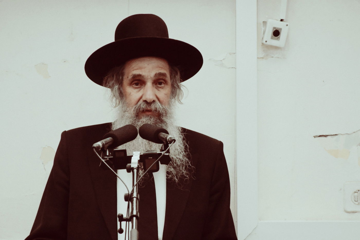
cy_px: 120
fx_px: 4049
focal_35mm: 405
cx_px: 180
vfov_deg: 3.4
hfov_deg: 5.1
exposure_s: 1/1000
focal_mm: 270
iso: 5000
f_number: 6.3
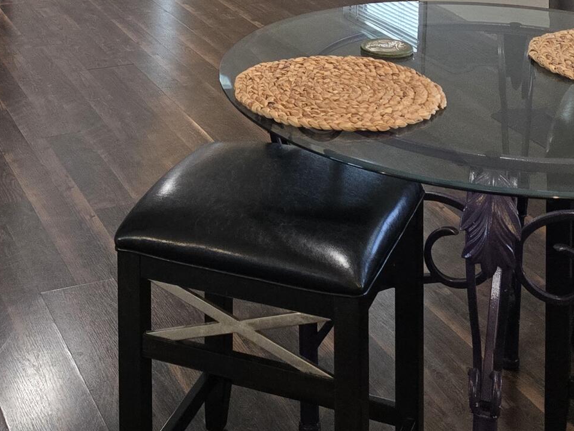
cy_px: -242
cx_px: 144
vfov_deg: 17.9
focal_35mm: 72
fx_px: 1194
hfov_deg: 26.7
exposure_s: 1/120
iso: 320
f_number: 1.7
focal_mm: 6.3
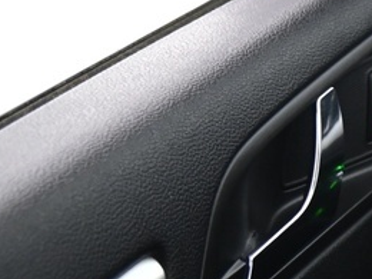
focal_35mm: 144
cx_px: 1089
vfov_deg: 10.2
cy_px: 293
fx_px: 1547
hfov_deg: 10.3
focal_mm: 24
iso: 2000
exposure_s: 1/15
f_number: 4
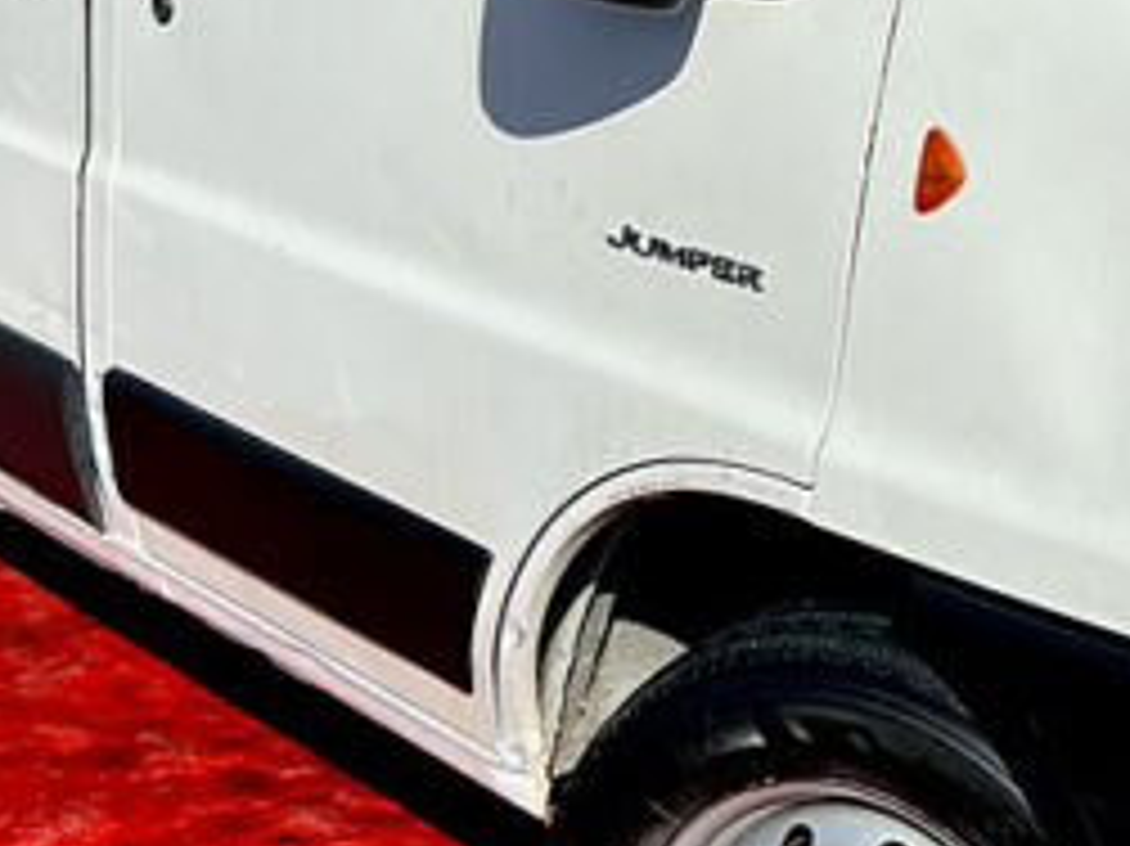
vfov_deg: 17.6
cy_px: 162
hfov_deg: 23.2
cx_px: 927
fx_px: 2708
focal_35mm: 83
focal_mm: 5.7
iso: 50
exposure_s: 1/11364
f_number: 1.5
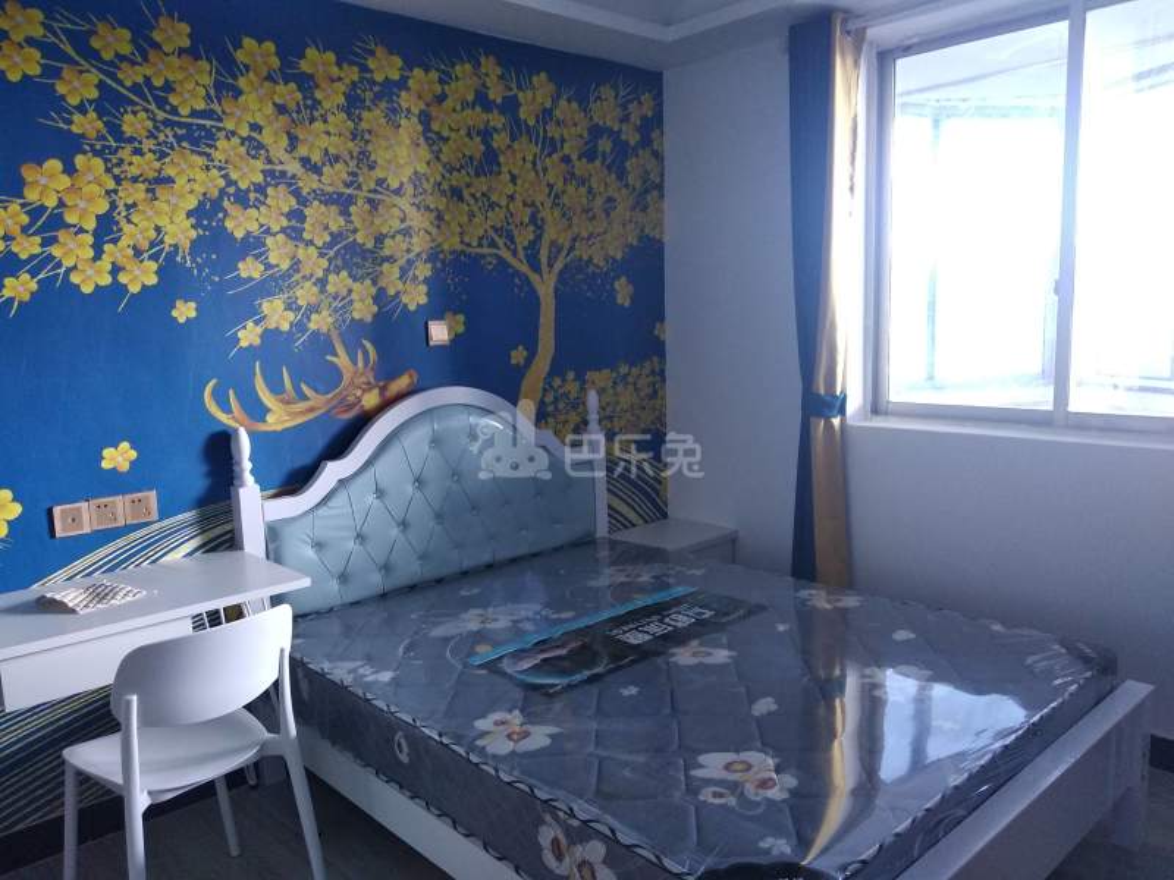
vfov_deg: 53.1
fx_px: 882
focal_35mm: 26
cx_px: 587
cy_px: 440
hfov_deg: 67.3
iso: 400
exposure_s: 1/30
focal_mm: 3.81
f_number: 2.2
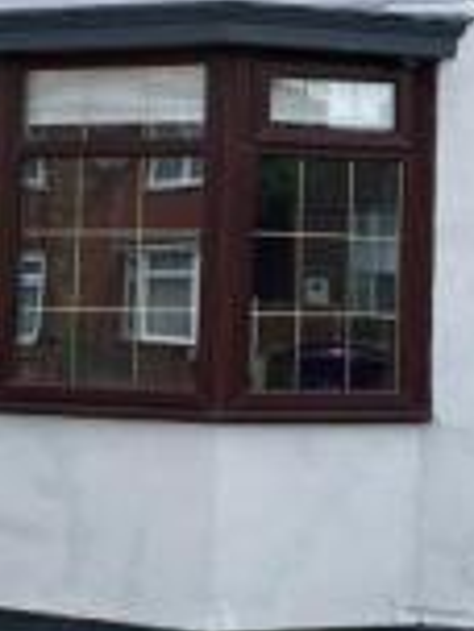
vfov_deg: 19.6
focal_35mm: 100
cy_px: 205
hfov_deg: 14.7
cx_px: 343
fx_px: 1826
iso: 32
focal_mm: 4.25
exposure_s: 1/1927
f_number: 1.8
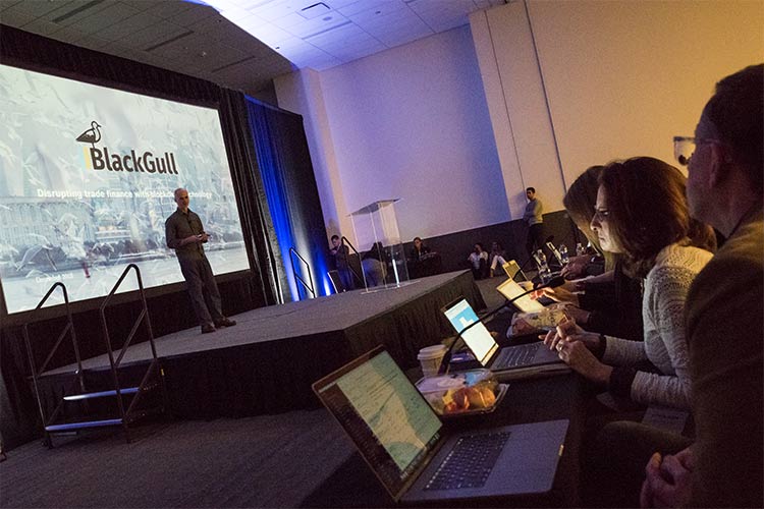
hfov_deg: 73.7
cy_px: 254
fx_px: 509
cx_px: 382
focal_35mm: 24
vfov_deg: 53.1
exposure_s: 1/80
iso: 6400
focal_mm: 24
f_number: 6.3
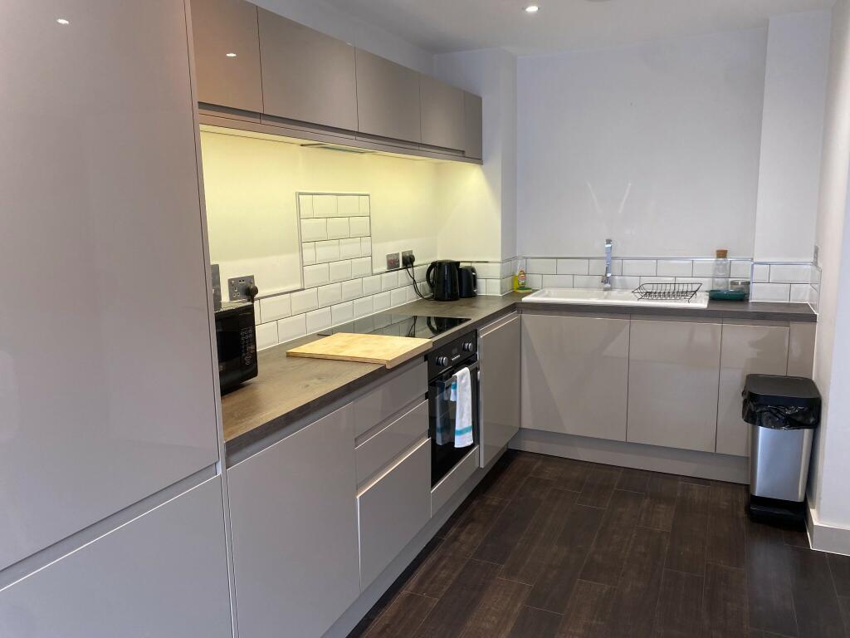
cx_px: 425
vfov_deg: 53.1
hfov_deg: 67.3
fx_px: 638
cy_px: 319
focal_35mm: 26
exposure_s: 1/50
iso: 100
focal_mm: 4.25
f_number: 1.8
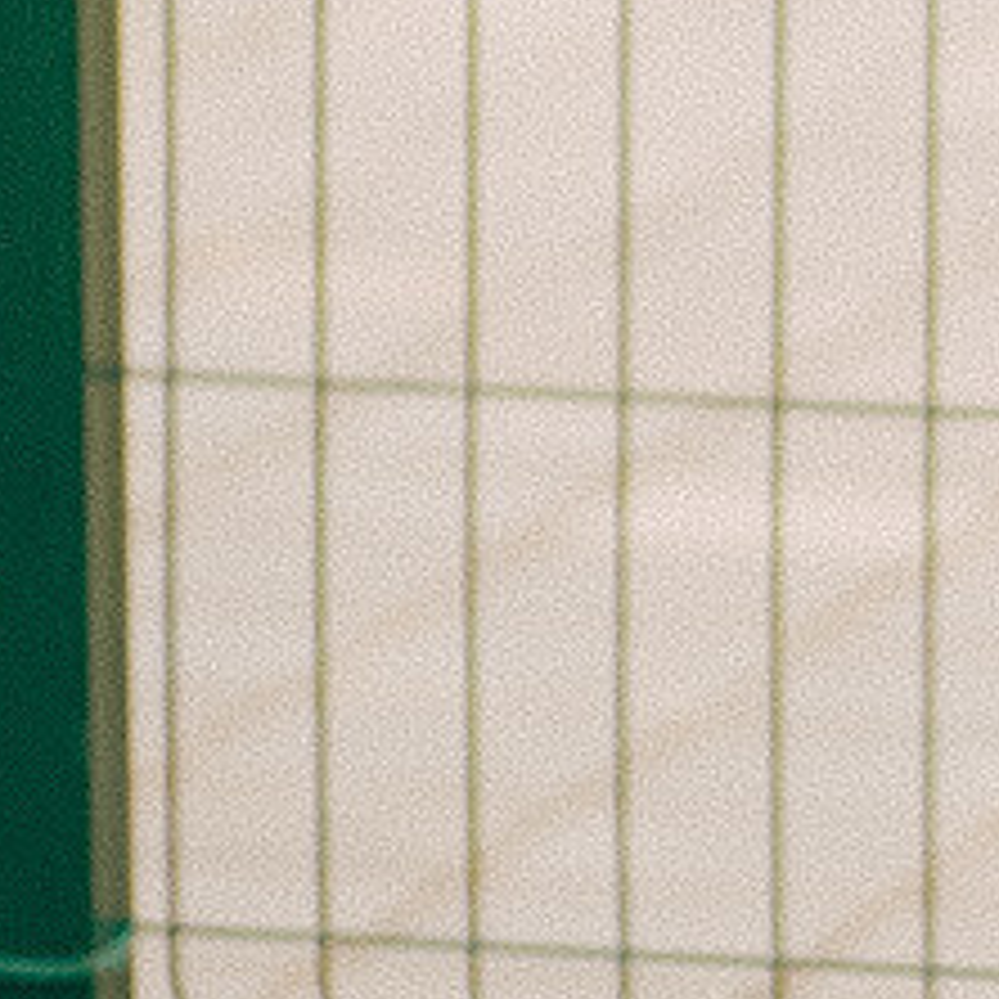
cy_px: -968
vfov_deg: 3.3
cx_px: 1642
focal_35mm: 526
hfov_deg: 3.3
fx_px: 17174
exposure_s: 1/1600
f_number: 1.8
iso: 200
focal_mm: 85
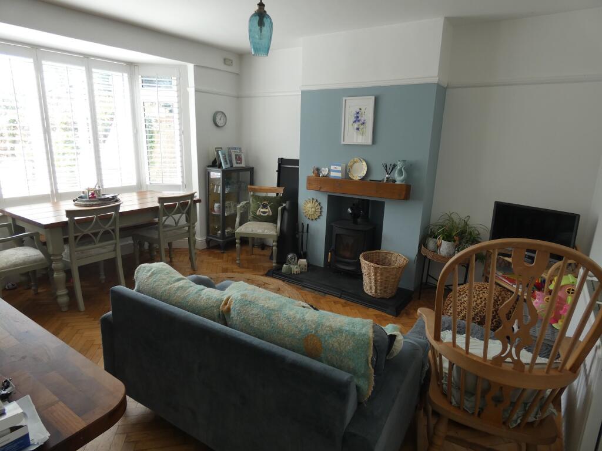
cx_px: 301
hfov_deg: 81.7
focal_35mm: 20
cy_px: 226
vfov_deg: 66.0
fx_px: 348
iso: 80
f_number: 2.8
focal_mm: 3.6
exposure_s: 1/100
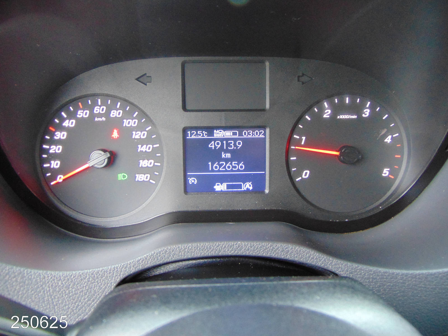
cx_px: 224
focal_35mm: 25
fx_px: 324
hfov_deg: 69.4
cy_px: 168
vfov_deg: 54.9
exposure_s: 1/13
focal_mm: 4.5
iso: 400
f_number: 3
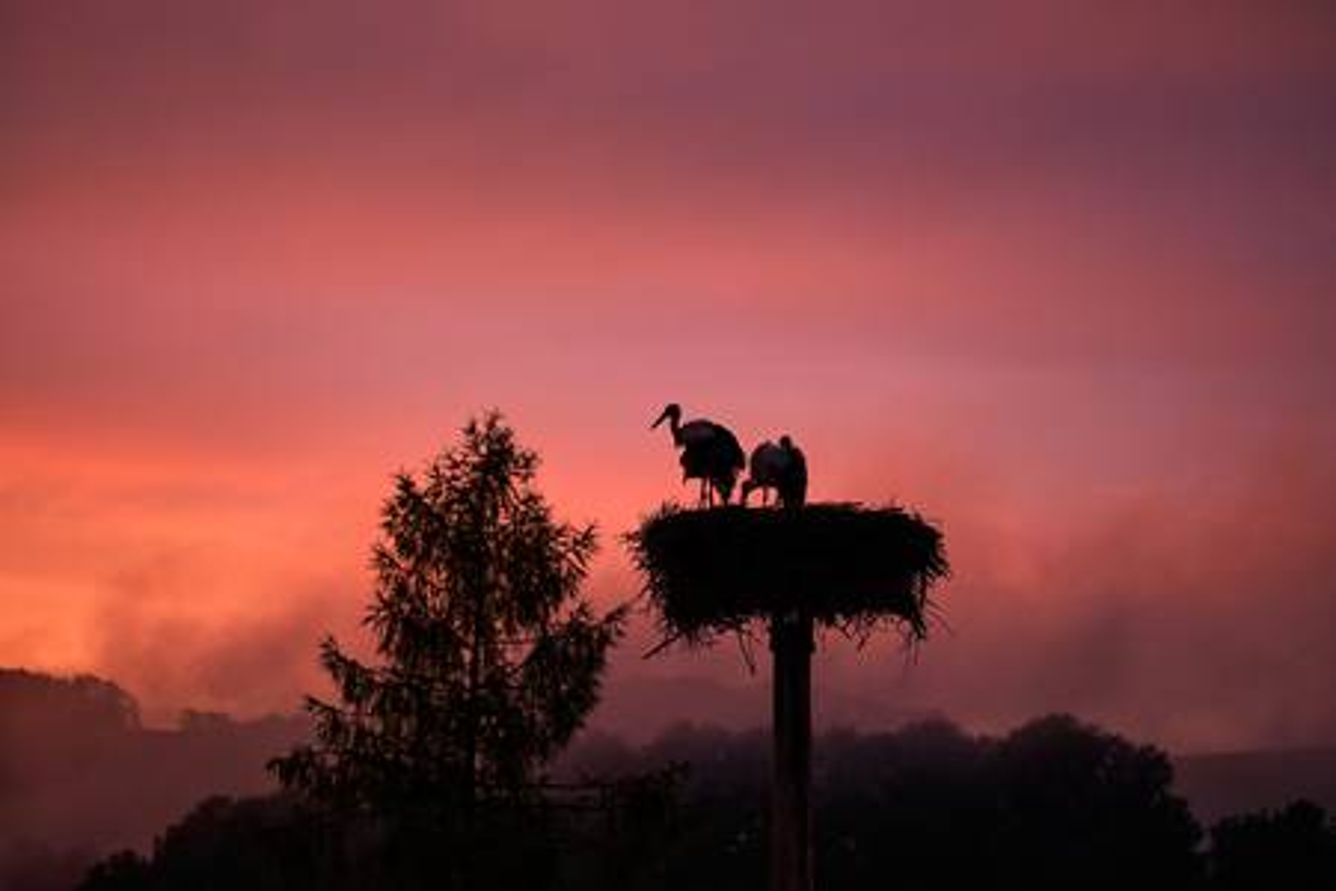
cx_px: 668
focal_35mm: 135
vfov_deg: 10.2
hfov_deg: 15.2
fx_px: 5010
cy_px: 446
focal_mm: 90
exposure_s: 1/900
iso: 250
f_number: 2
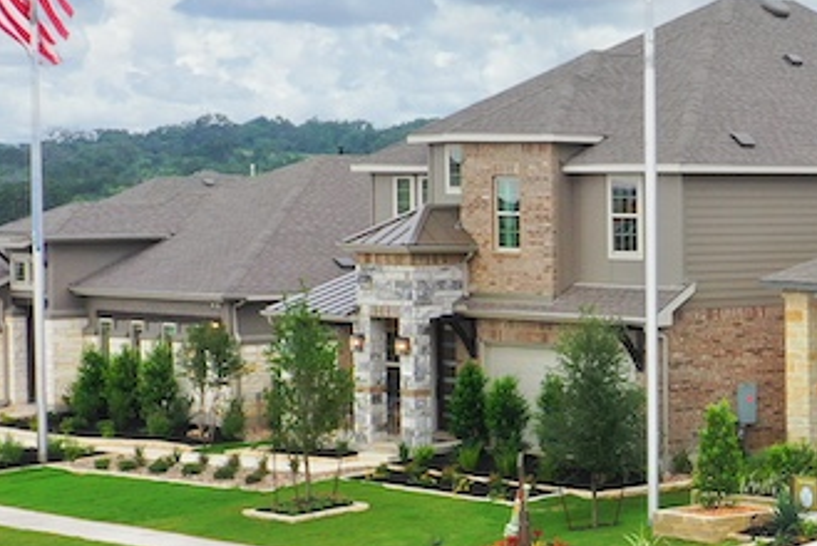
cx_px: 1348
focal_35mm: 102
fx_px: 2317
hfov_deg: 17.3
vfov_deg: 13.4
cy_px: 303
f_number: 9
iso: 100
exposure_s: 1/60
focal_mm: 10.26
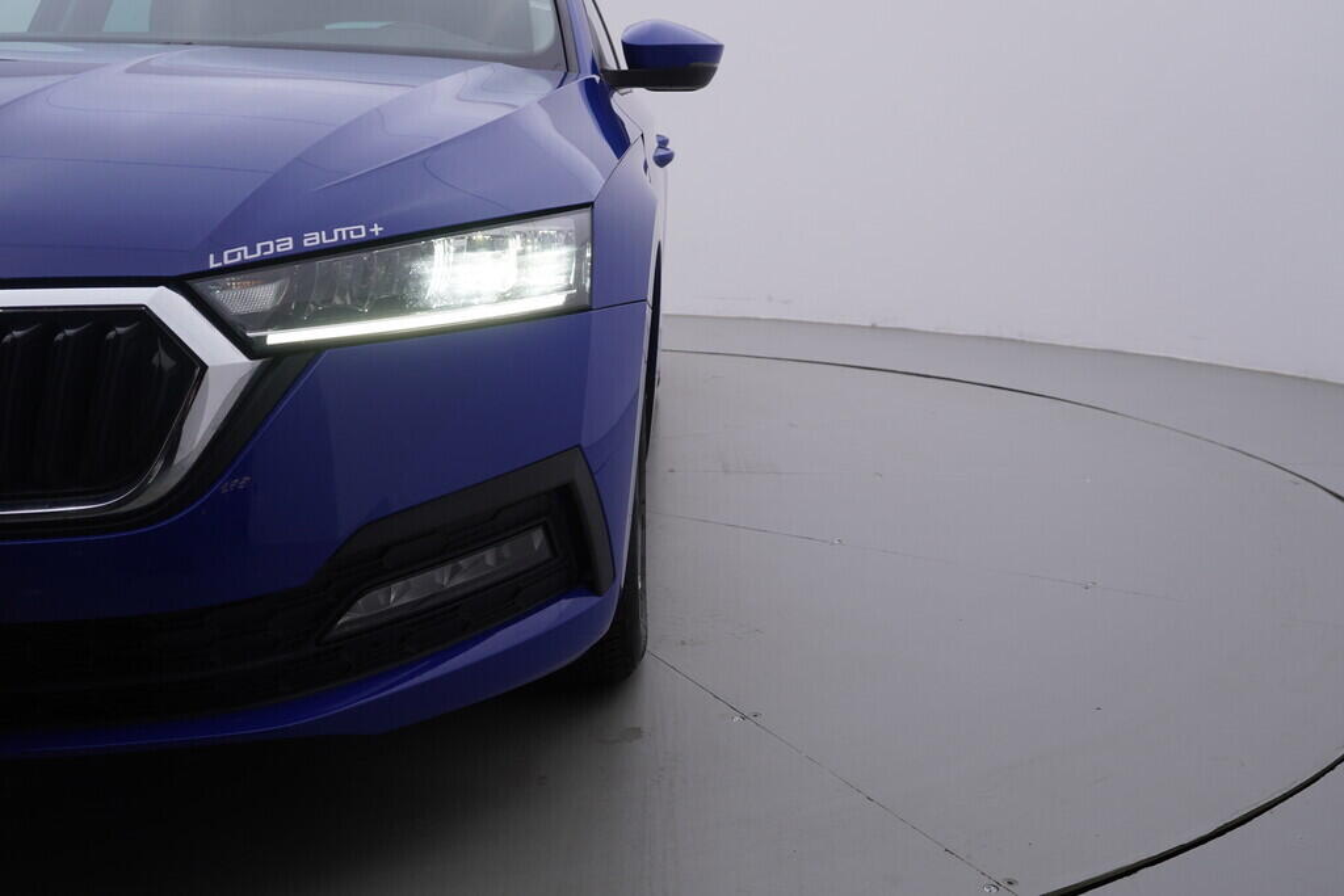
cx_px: 672
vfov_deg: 36.9
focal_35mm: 36
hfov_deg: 53.1
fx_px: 1344
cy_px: 448
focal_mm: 24
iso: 125
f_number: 4.5
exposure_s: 1/100
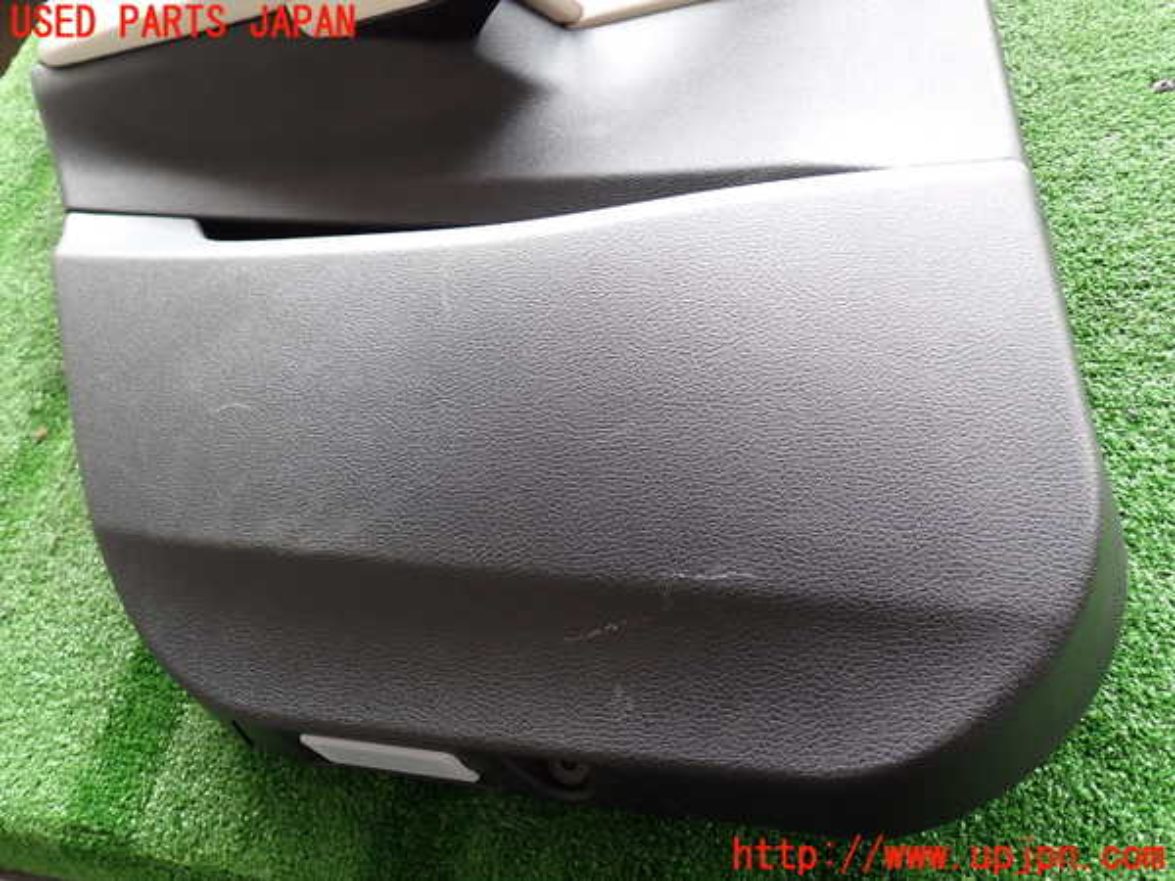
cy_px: 440
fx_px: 1018
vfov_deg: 46.8
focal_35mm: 30
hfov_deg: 60.0
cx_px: 588
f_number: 2.3
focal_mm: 5.4
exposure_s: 1/50
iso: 200
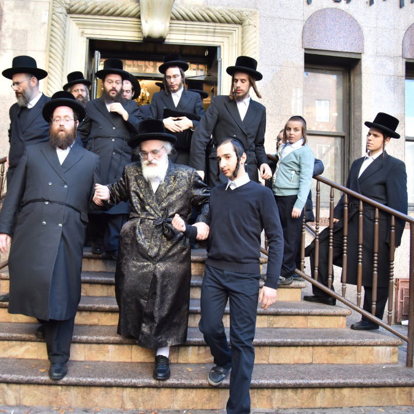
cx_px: 146
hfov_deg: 51.8
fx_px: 419
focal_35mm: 31
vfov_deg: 52.5
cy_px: 208
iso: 400
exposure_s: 1/250
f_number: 4
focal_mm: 24
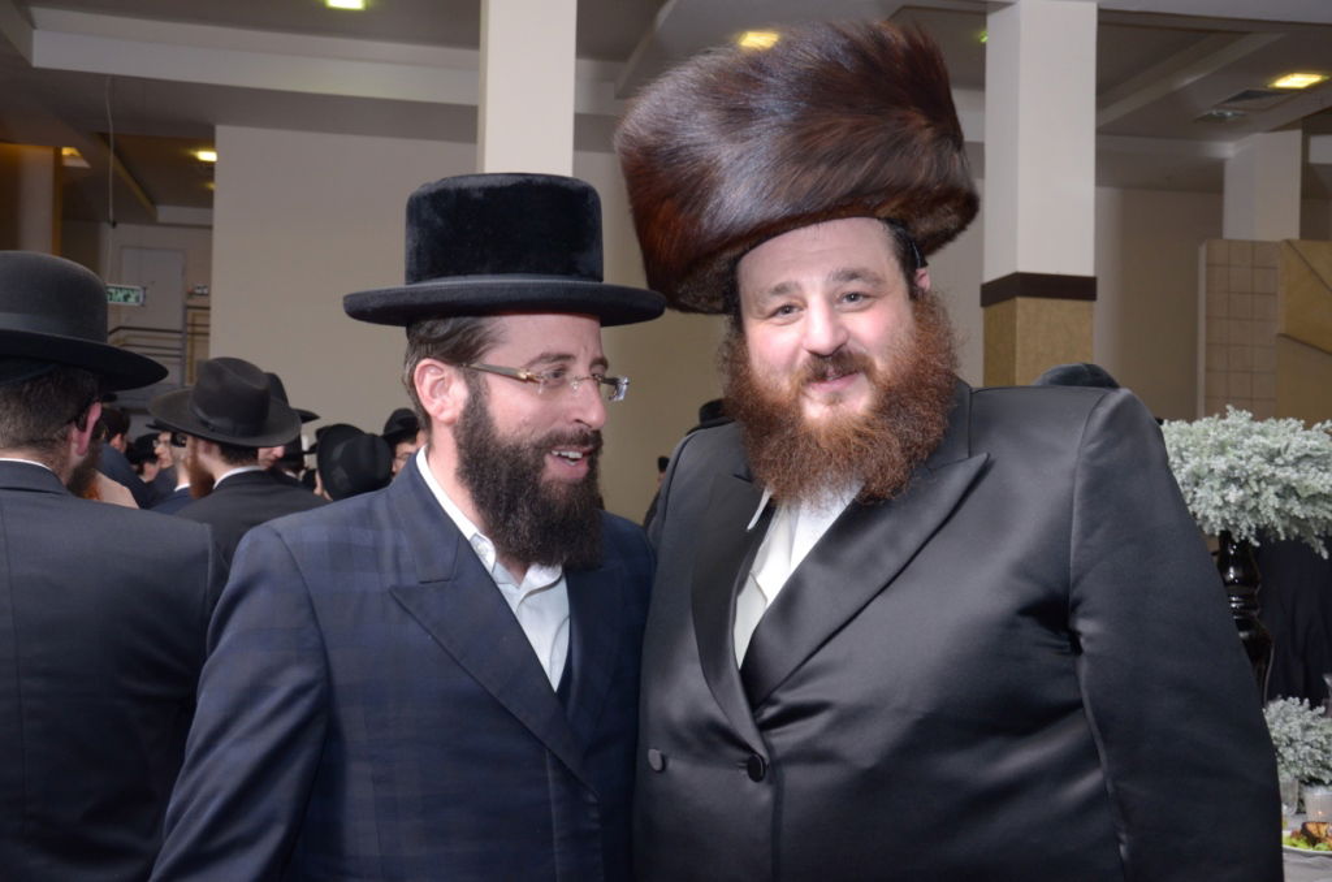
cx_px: 666
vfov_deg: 34.1
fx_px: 1440
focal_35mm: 39
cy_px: 441
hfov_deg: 49.6
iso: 800
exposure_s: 1/200
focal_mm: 26
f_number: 5.6
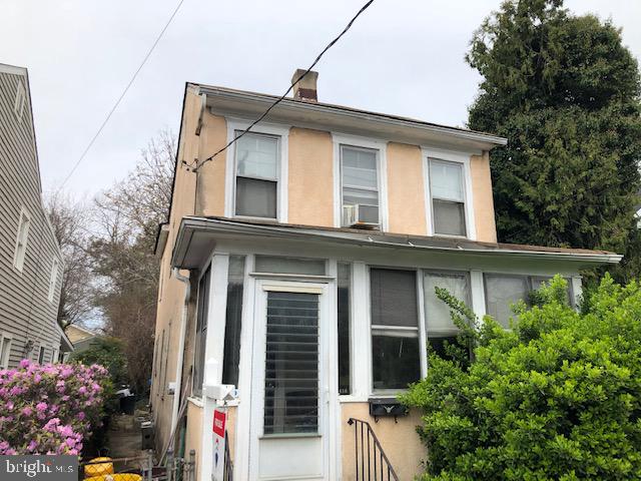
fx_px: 518
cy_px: 240
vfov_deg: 49.7
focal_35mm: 28
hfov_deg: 63.4
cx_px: 320
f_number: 1.8
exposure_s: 1/1473
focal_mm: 4
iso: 20
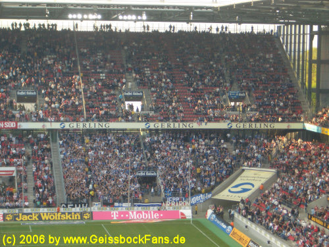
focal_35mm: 105
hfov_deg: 18.7
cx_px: 164
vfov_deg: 14.1
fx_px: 998
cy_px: 124
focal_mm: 17.4
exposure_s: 1/60
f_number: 4.8
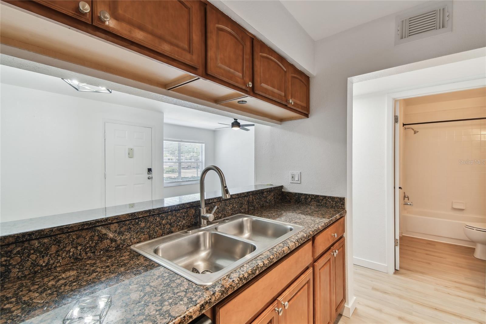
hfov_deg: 100.4
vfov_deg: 77.3
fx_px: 202
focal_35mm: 15
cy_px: 162
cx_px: 243
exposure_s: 1/3.33
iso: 100
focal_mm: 10
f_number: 7.1
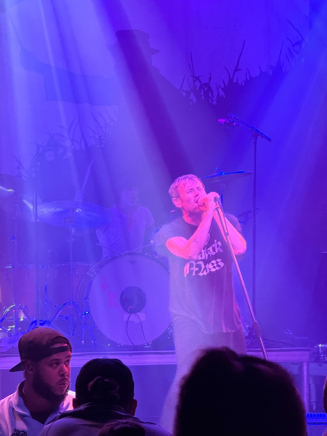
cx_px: 164
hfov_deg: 12.3
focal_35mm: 120
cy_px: 218
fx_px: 1511
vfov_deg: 16.4
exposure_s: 1/50
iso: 500
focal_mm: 15.66
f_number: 2.8
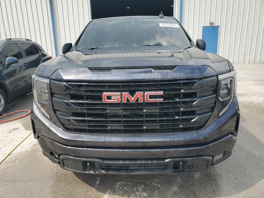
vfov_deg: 53.1
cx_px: 132
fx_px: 198
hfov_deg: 67.3
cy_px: 99
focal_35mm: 26
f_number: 1.5
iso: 50
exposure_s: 1/1111
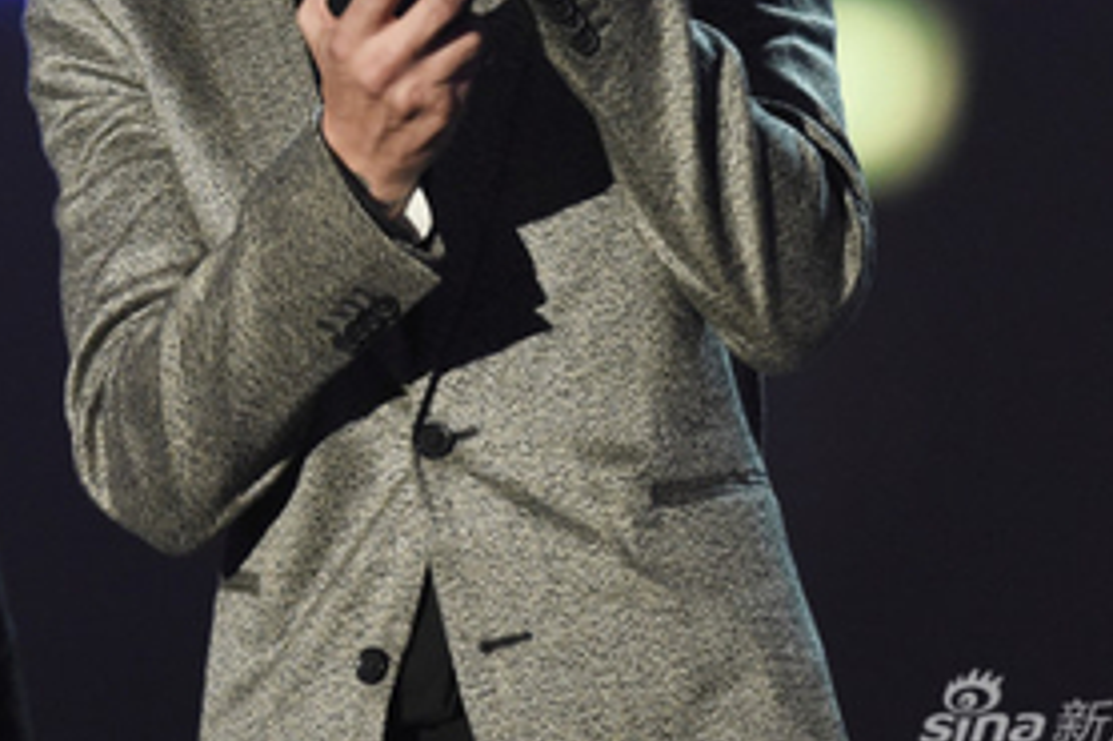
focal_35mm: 1381
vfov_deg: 1.0
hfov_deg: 1.5
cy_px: -62
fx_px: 42669
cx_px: 8
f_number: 4
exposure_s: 1/250
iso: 4000
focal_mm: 600
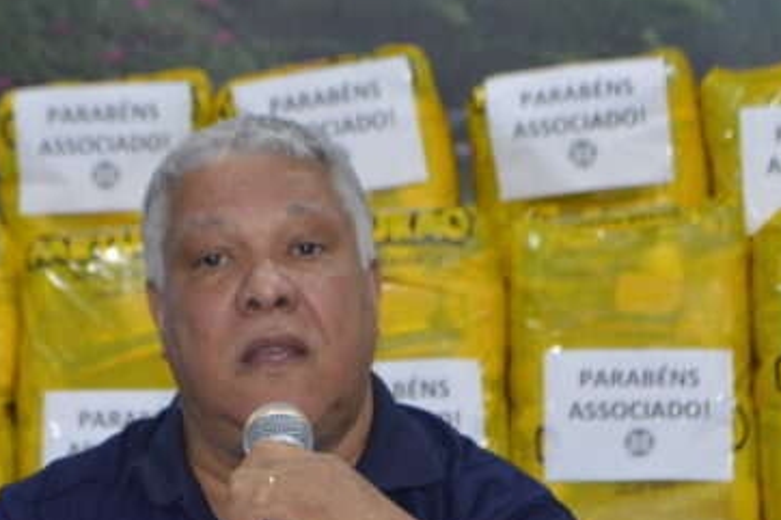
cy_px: 418
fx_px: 3037
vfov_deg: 9.8
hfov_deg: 14.6
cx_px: 302
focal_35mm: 140
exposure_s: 1/60
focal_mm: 45
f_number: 5.3
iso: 1000
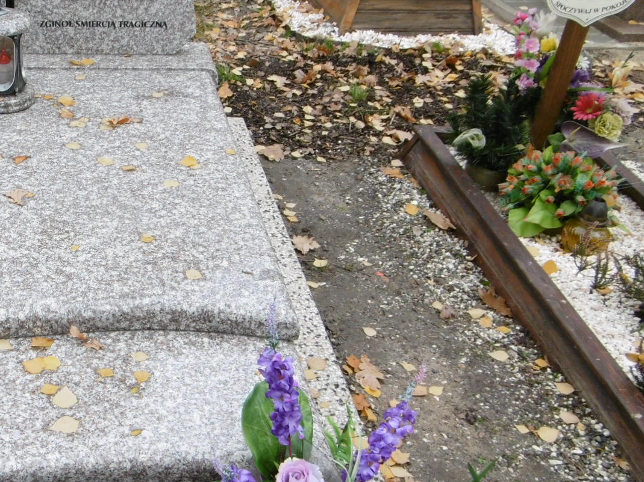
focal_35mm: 46
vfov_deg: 31.5
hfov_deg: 38.2
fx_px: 856
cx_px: 52
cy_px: 258
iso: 100
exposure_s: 1/160
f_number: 3.1
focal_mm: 4.3
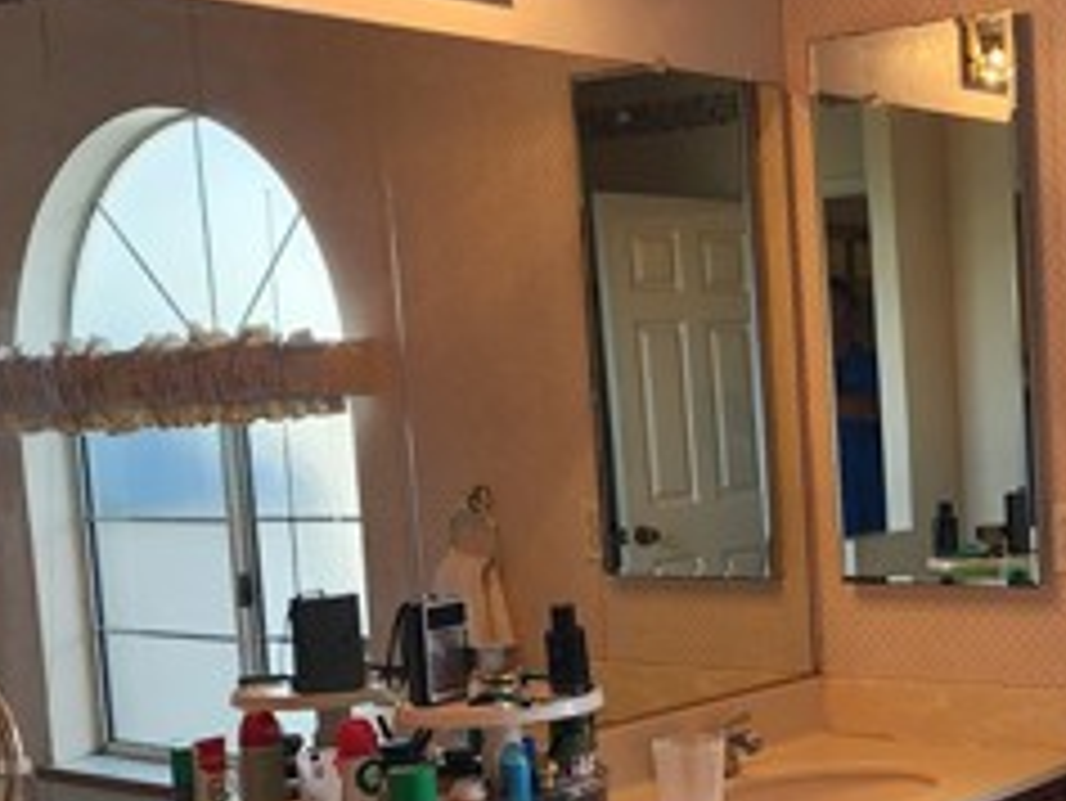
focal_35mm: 62
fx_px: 1910
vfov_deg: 23.5
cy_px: 558
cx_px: 1003
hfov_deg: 29.6
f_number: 1.8
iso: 64
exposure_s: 1/120
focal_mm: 6.4
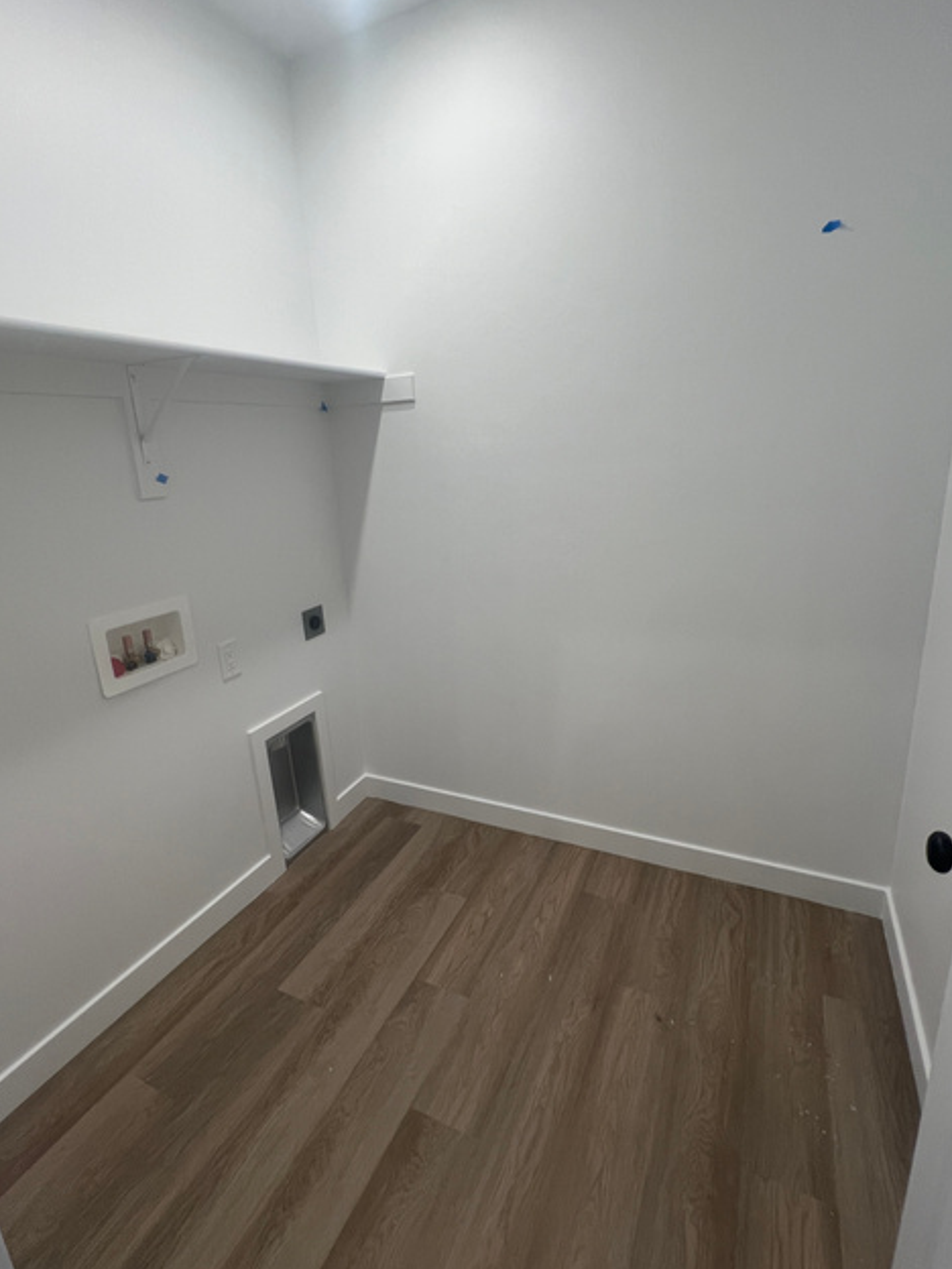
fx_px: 587
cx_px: 454
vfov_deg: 94.5
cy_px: 624
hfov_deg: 78.1
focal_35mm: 16
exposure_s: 1/120
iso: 125
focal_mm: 1.57
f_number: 1.8
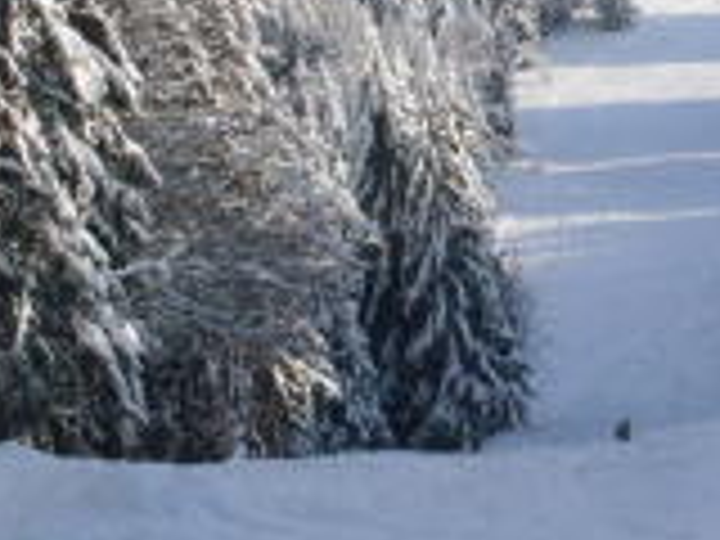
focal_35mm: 114
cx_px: 666
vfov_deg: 13.0
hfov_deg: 17.0
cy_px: 166
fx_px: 2371
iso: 80
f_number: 8.4
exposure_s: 1/250
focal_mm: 6.3
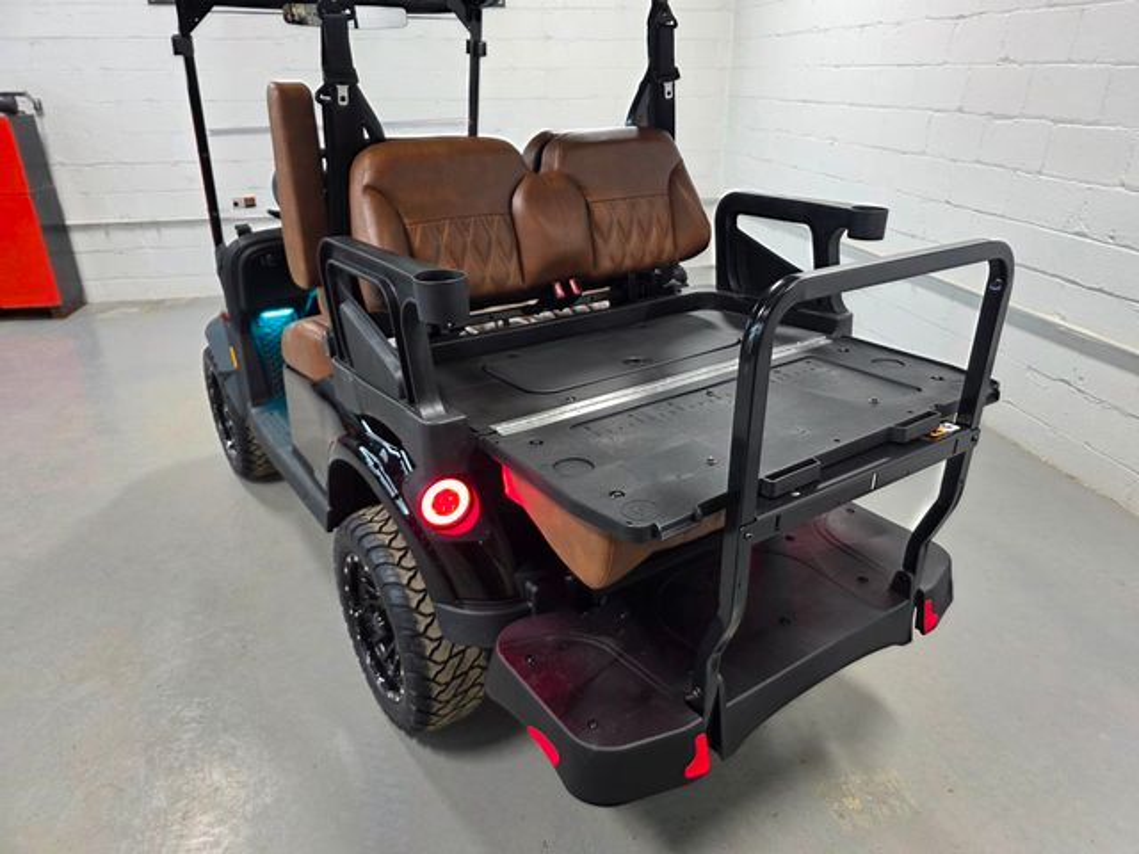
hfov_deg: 73.9
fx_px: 757
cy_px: 427
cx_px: 570
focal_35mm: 23
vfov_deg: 58.9
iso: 125
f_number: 1.7
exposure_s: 1/120
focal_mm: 6.3
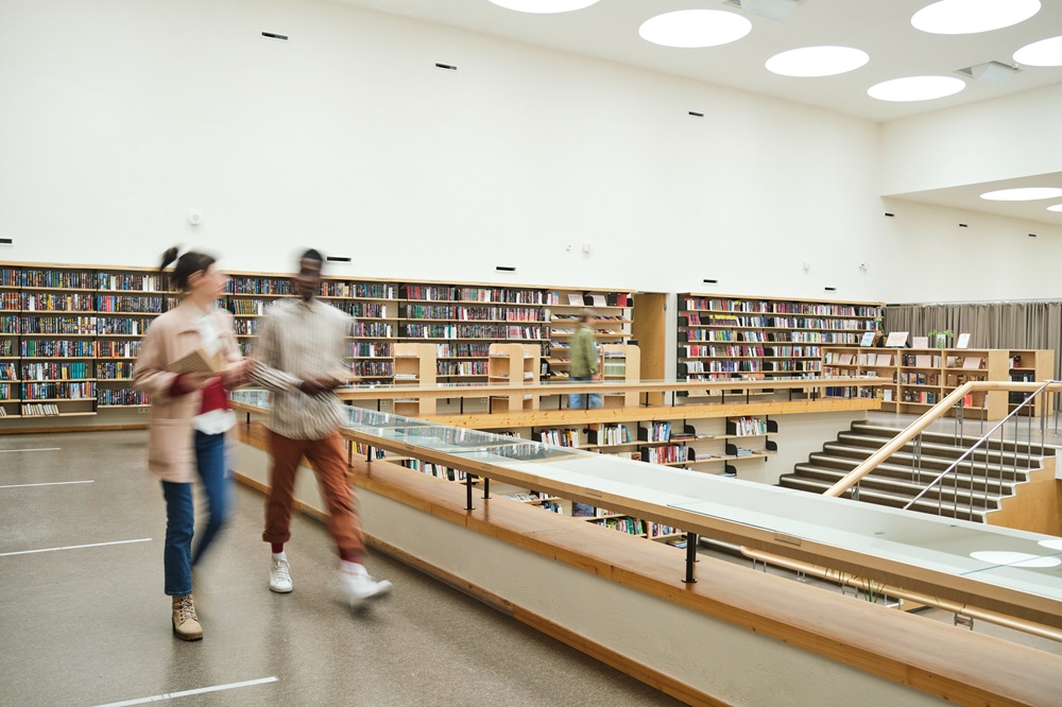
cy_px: 354
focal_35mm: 30
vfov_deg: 43.6
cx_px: 531
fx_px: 885
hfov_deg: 61.9
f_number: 4
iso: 160
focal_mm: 20
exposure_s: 1/8
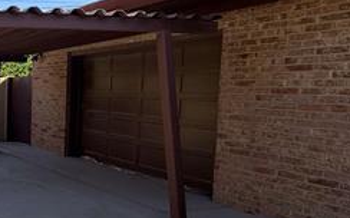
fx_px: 372
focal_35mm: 39
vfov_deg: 32.7
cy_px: 112
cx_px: -100
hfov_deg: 35.4
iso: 50
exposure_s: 1/821
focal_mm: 2.22
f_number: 2.2
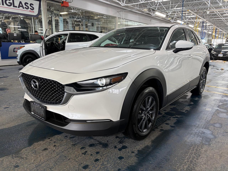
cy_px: 86
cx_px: 114
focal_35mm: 26
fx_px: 171
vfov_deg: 53.1
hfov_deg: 67.3
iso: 50
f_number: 1.6
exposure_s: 1/122
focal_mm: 5.96
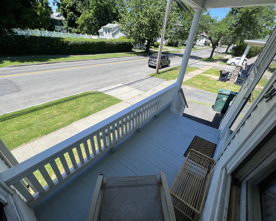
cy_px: 114
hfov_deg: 100.7
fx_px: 114
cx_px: 139
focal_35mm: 14
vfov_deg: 88.0
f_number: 1.8
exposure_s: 1/1096
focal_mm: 1.57
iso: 32
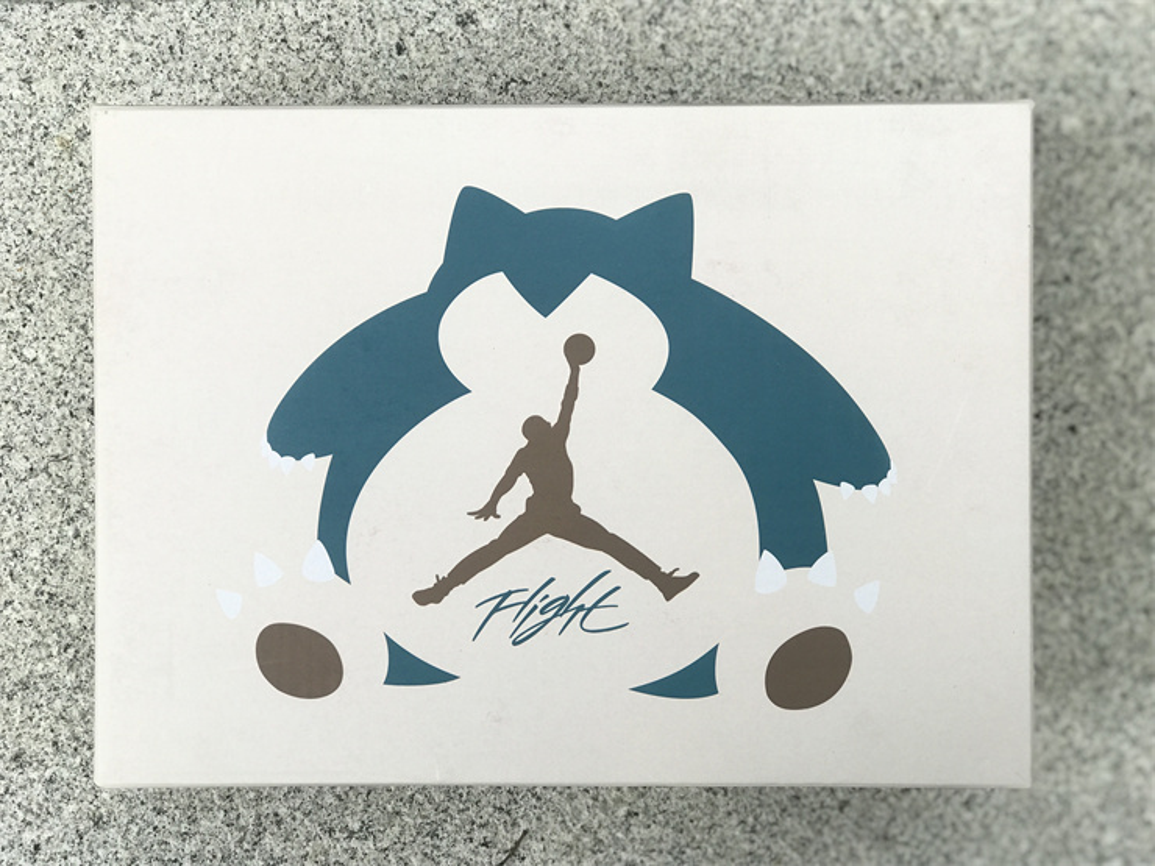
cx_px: 578
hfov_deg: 33.8
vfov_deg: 25.7
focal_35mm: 57
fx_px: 1902
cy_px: 433
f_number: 2.8
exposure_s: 1/100
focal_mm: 6.6
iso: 20
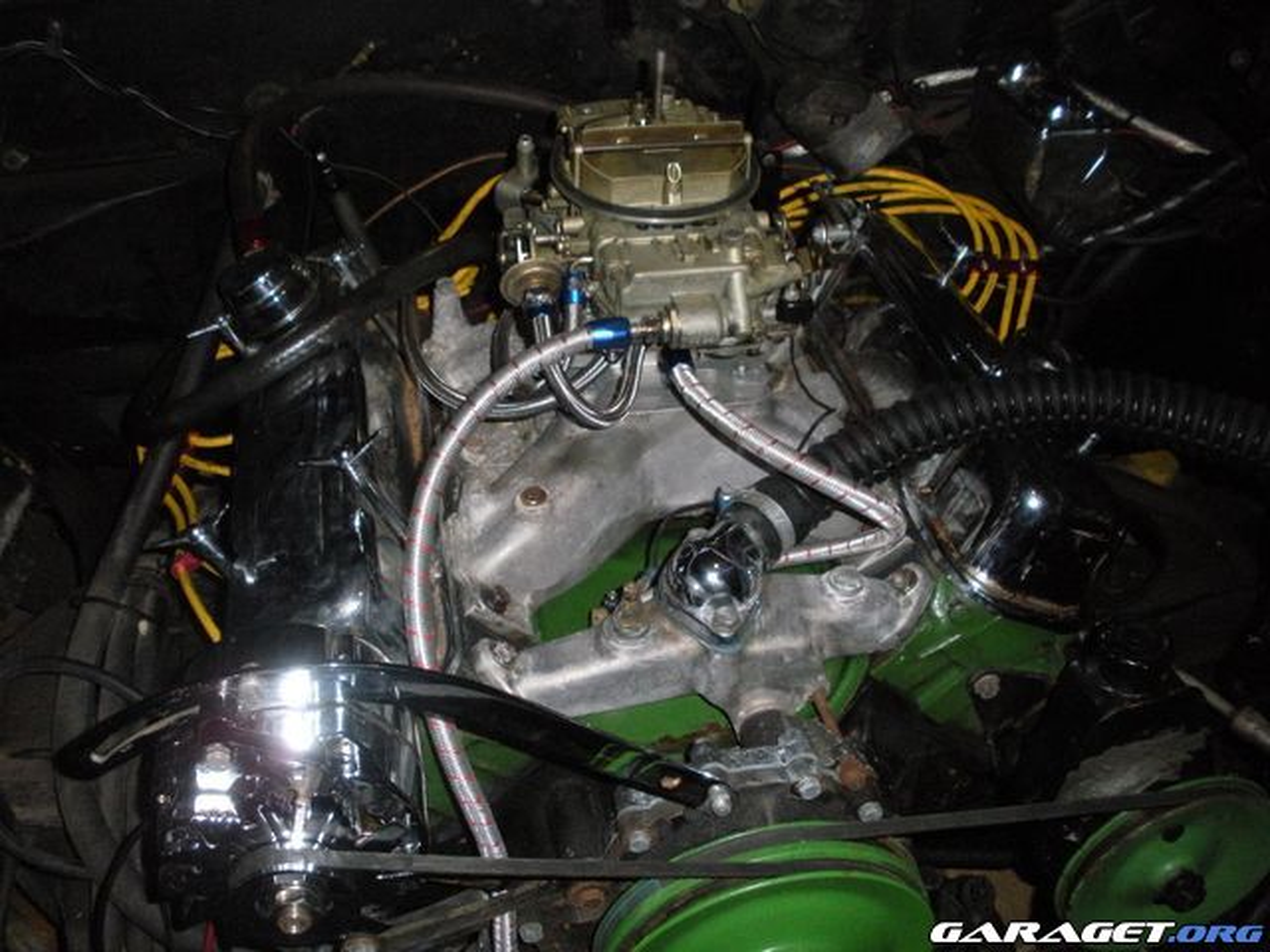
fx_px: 1321
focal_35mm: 36
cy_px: 476
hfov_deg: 51.4
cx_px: 635
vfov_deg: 39.7
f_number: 3.5
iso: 400
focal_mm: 6.3
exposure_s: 1/60
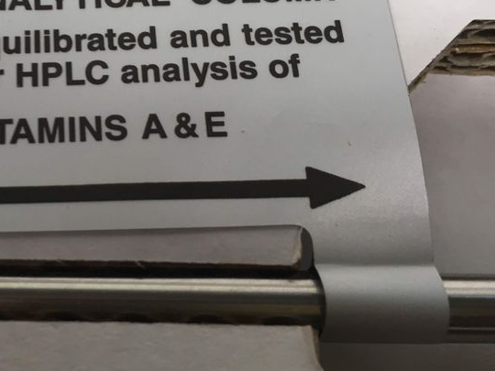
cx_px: 70
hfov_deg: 33.5
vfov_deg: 26.3
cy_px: 104
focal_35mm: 55
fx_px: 786
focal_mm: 4.15
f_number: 2.2
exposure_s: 1/33
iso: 25
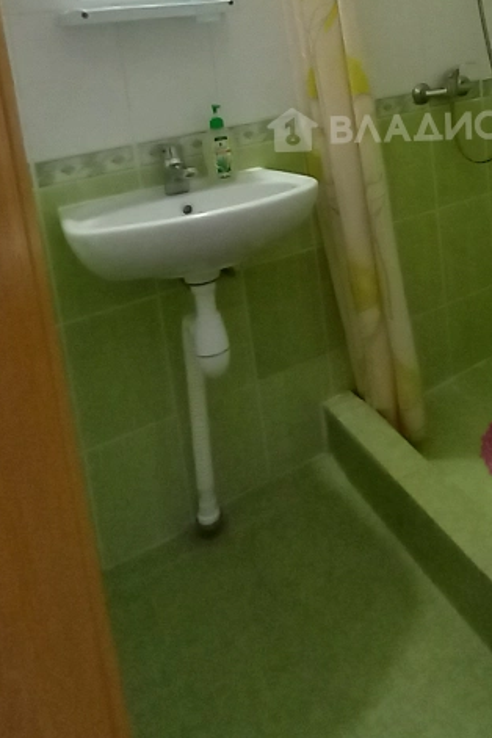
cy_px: 127
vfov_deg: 55.2
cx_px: 385
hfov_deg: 40.8
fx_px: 635
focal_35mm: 31
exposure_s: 1/33
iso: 160
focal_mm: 1.13
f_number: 2.2
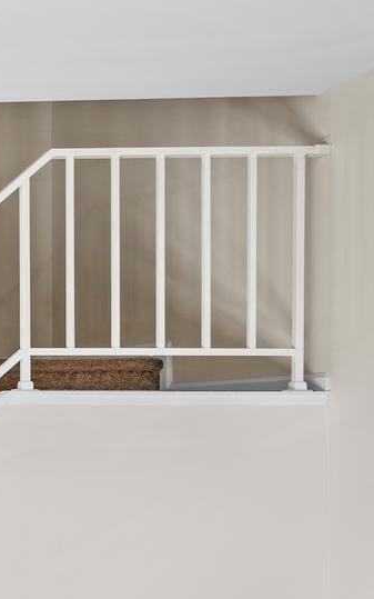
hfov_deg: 14.2
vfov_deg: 31.5
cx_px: -513
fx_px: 1042
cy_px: 437
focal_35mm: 64
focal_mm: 16.5
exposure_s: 1/10
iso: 100
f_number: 9
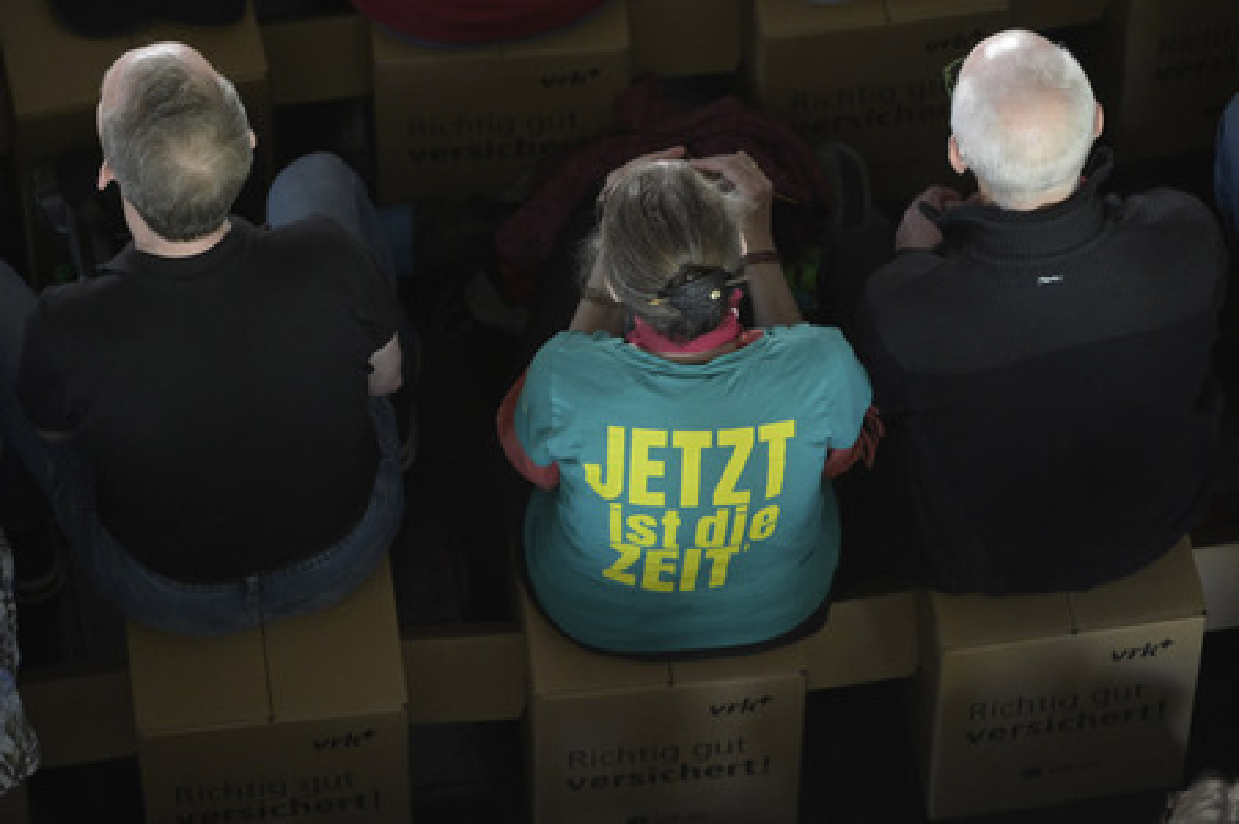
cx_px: 620
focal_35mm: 200
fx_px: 6878
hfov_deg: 10.3
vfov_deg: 6.9
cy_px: 412
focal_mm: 200
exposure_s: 1/80
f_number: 4.5
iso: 4000
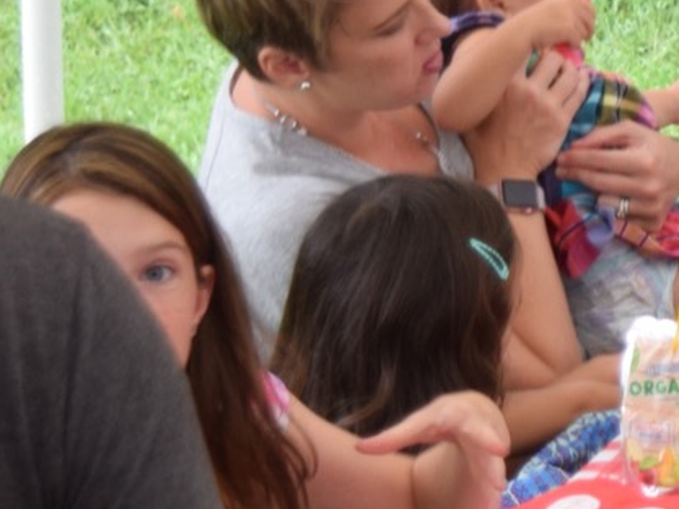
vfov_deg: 5.6
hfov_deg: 7.3
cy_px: 111
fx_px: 5160
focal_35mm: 263
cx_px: 1241
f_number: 5.6
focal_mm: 38
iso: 400
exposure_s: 1/125
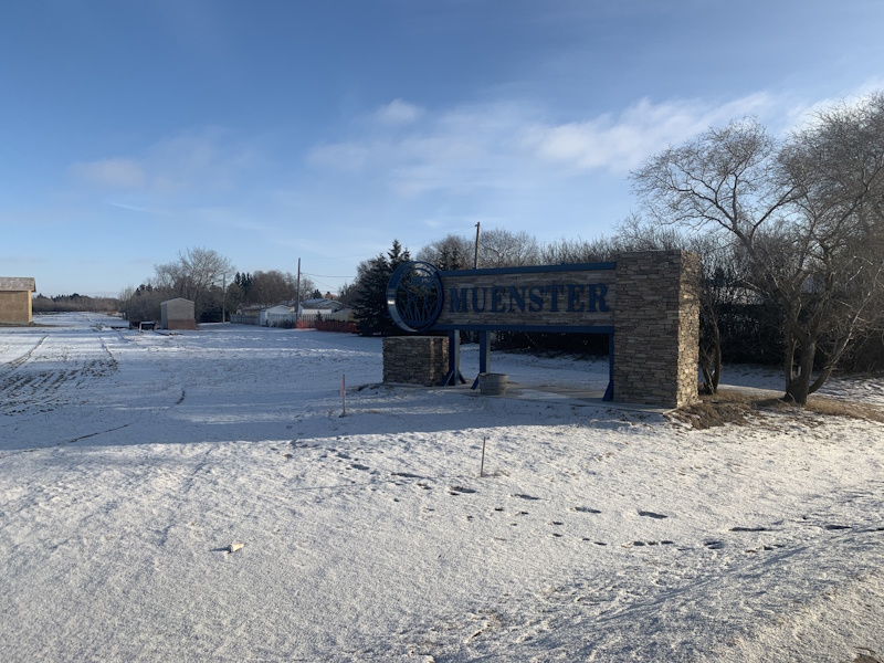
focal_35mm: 26
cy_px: 332
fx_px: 664
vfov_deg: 53.1
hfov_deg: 67.3
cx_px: 442
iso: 25
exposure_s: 1/2309
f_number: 1.8
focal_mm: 4.25
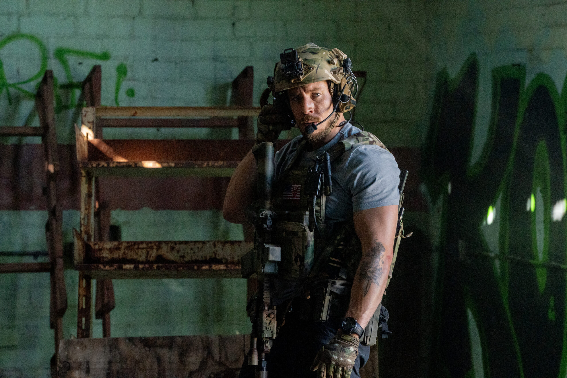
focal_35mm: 200
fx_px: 3150
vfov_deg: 6.9
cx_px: 284
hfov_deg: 10.3
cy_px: 189
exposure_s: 1/500
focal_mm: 200
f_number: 9
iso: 8000
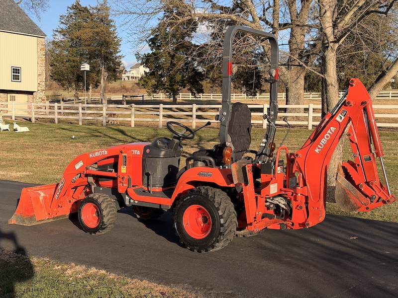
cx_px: 199
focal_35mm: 48
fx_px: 552
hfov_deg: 39.7
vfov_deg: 30.3
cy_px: 149
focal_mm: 6.76
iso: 64
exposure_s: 1/2494
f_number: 1.78
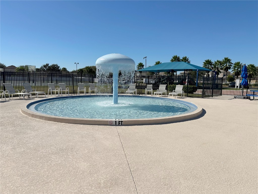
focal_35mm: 24
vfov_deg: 56.8
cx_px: 129
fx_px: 179
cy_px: 97
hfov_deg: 71.6
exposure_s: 1/9709
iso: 80
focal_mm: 6.86
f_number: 1.78
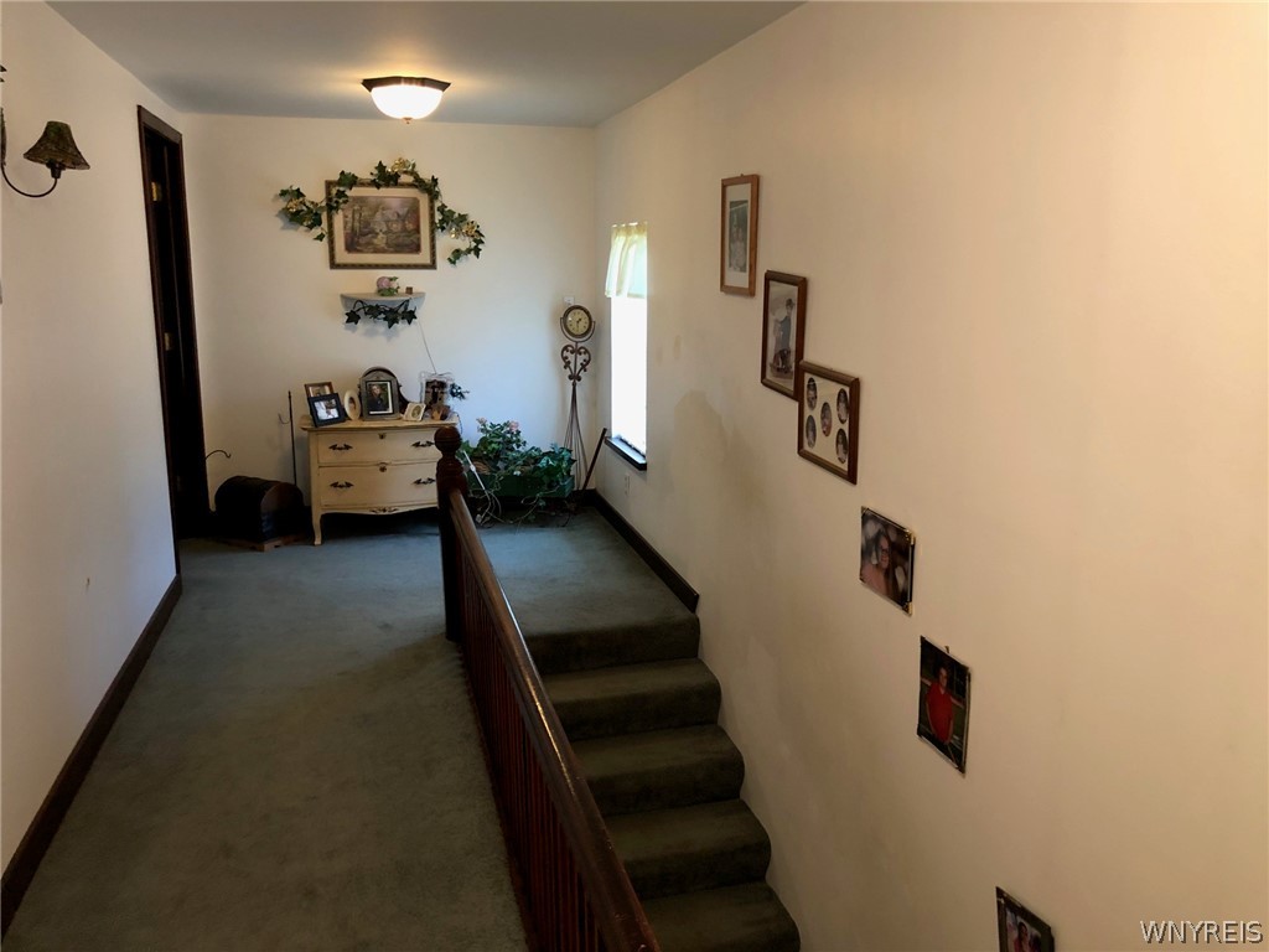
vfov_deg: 49.7
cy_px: 476
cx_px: 634
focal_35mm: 28
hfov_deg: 63.4
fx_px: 1026
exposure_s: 1/15
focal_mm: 3.99
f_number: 1.8
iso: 50
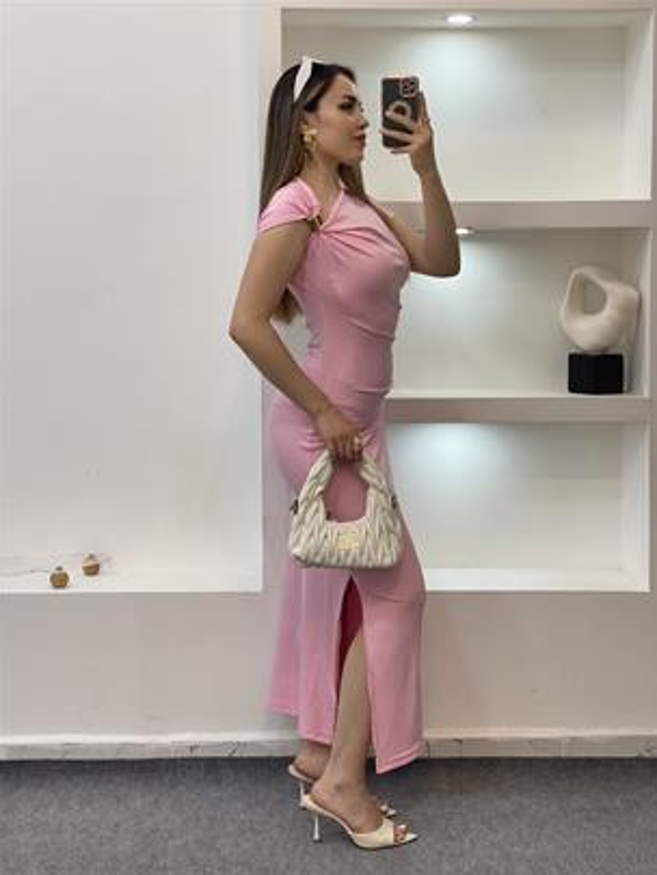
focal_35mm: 53
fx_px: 1341
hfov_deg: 27.5
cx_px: 331
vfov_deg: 36.2
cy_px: 444
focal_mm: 6
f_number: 2
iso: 64
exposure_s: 1/100
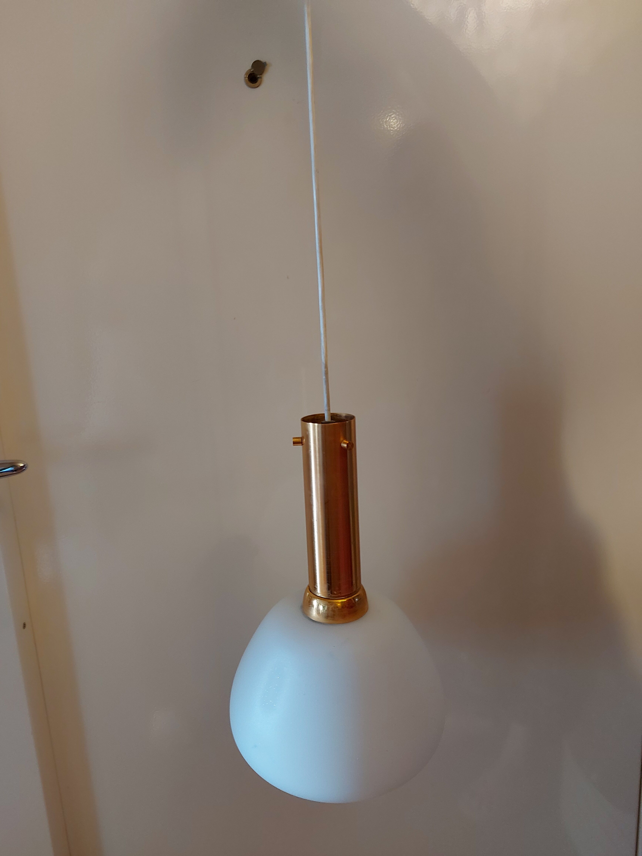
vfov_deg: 71.6
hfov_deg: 56.8
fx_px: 593
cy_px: 428
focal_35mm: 24
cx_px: 321
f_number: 1.8
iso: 250
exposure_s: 1/25
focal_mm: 5.23
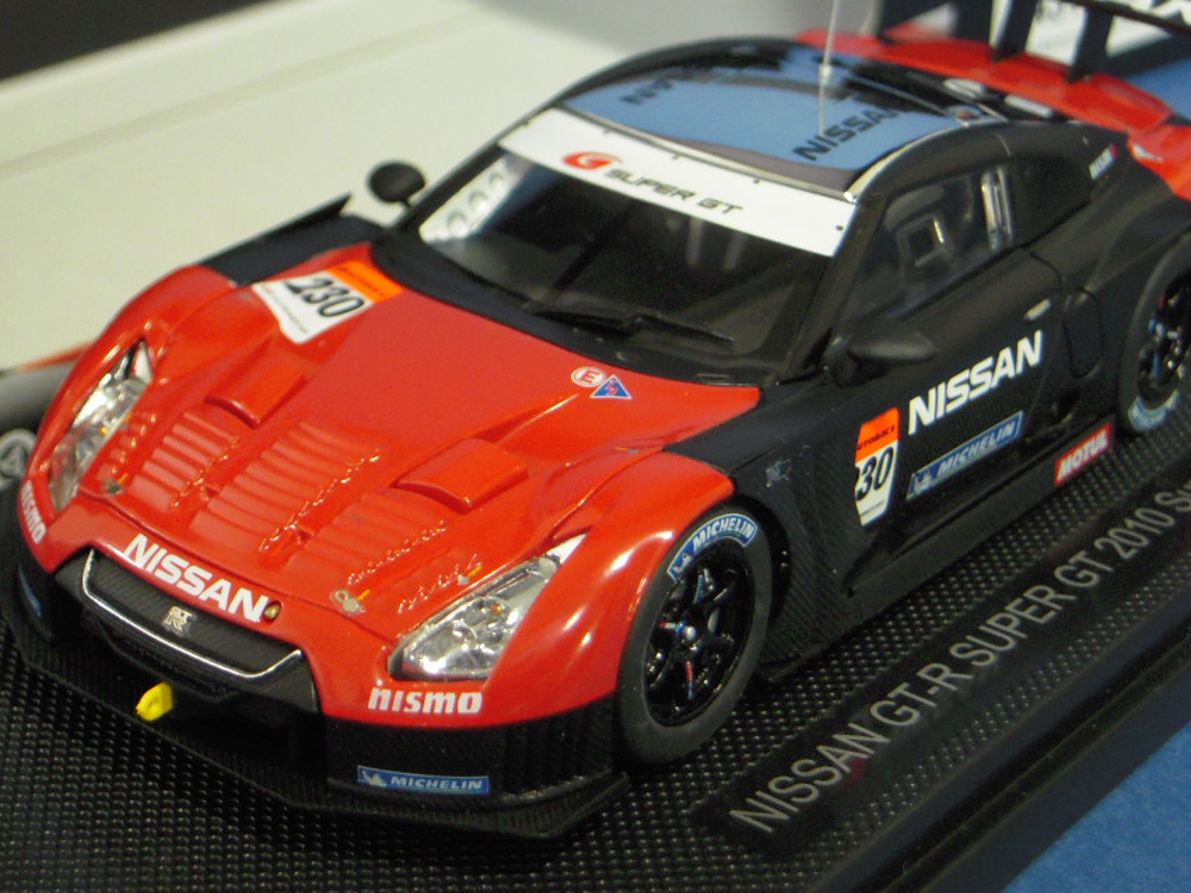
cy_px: 445
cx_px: 627
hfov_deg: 23.6
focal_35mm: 83
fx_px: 2855
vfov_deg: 17.8
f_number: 4.2
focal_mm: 12.3
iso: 640
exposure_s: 1/15
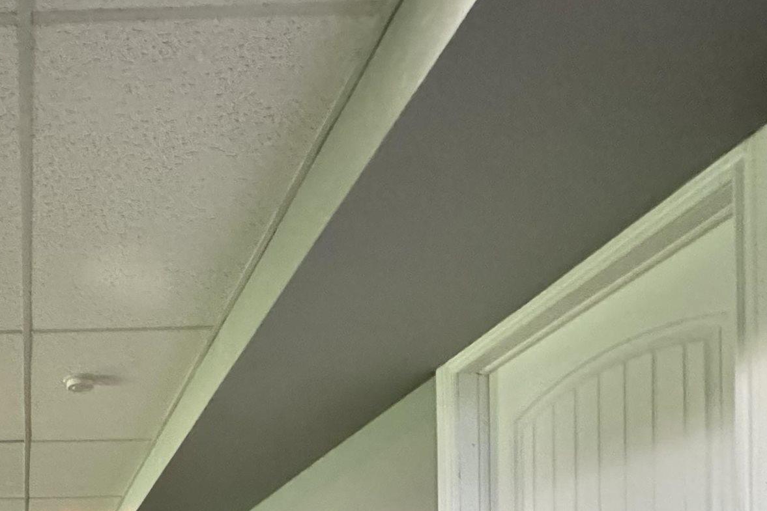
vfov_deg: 28.1
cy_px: 685
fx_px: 810
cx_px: 16
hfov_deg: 44.0
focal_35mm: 38
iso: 1250
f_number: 2.2
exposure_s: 1/60
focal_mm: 2.22
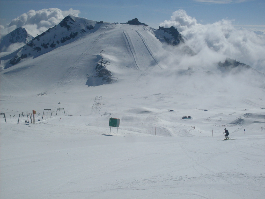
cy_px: 100
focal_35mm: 49
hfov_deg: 38.9
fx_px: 375
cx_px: 132
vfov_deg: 29.7
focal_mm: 8.1
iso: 80
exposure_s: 1/1000
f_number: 9.1
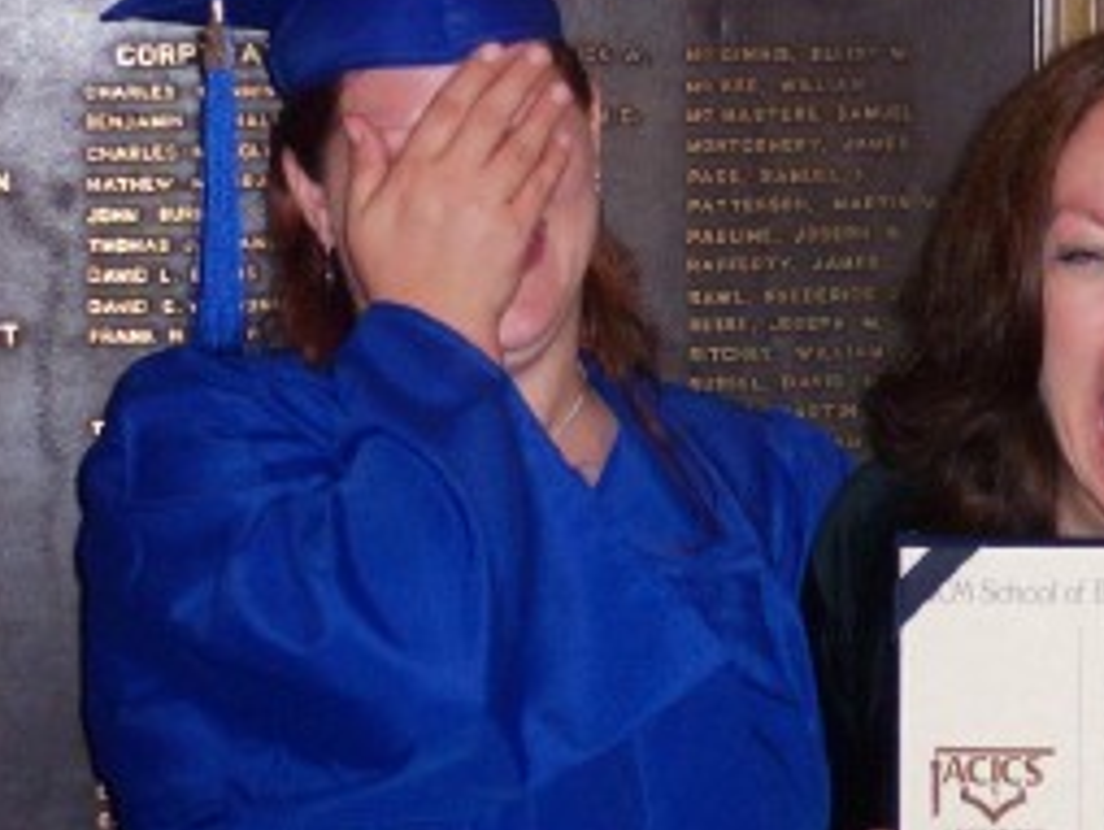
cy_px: 443
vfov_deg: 9.4
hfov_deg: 12.4
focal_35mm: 159
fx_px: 5076
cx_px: 861
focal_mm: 21.3
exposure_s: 1/60
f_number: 4.8
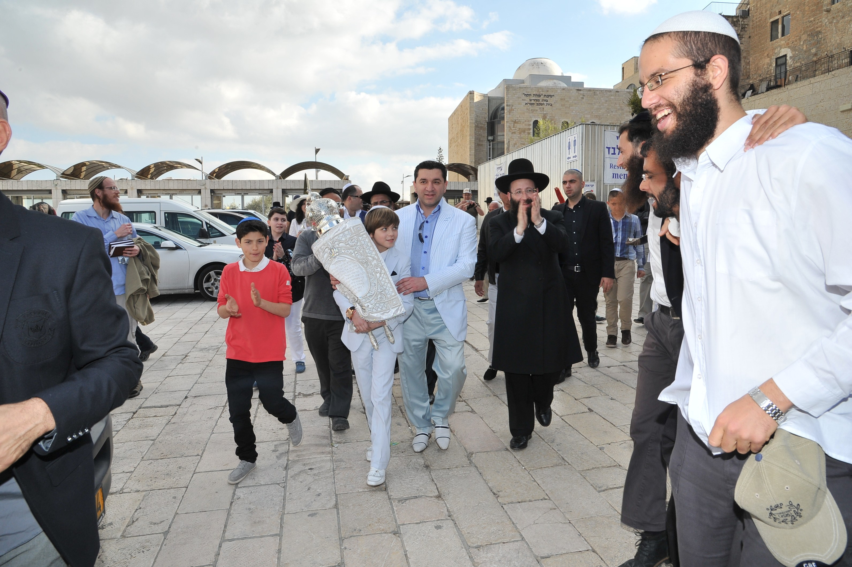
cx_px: 426
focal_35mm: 24
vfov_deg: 53.1
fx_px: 568
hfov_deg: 73.8
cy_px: 284
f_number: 13
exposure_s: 1/250
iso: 500
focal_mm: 24
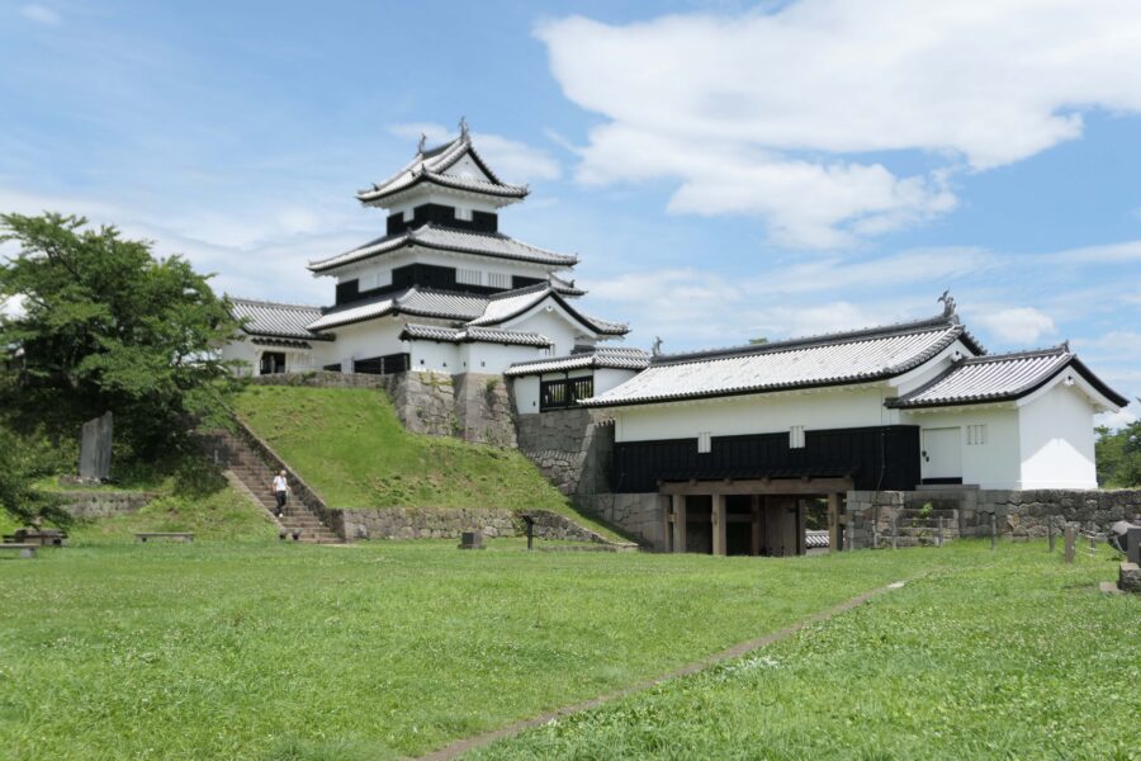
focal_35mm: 42
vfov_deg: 31.9
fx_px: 1331
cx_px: 570
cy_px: 380
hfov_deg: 46.4
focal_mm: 15.4
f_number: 2.8
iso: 125
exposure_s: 1/2000
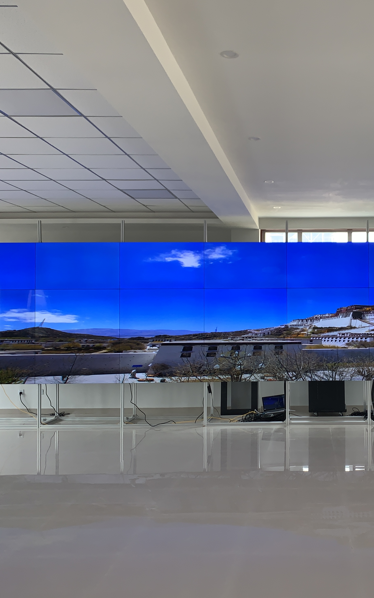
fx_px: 620
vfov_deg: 51.5
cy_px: 304
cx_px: 319
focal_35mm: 38
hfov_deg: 32.3
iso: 40
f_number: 1.8
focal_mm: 4.25
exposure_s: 1/122
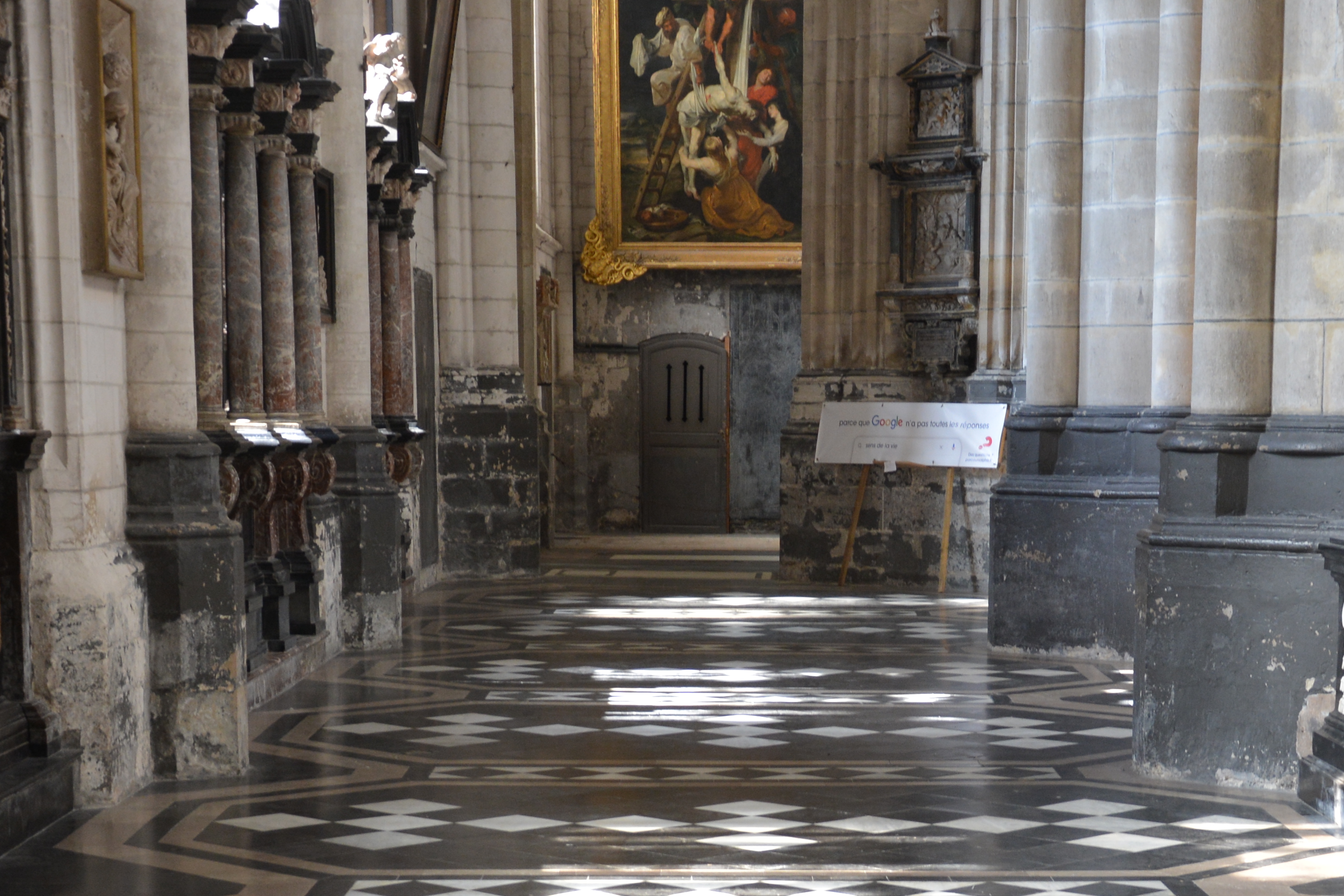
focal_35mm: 77
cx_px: 872
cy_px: 859
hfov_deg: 26.2
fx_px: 2875
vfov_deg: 17.4
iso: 400
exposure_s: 1/60
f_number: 4
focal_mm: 25
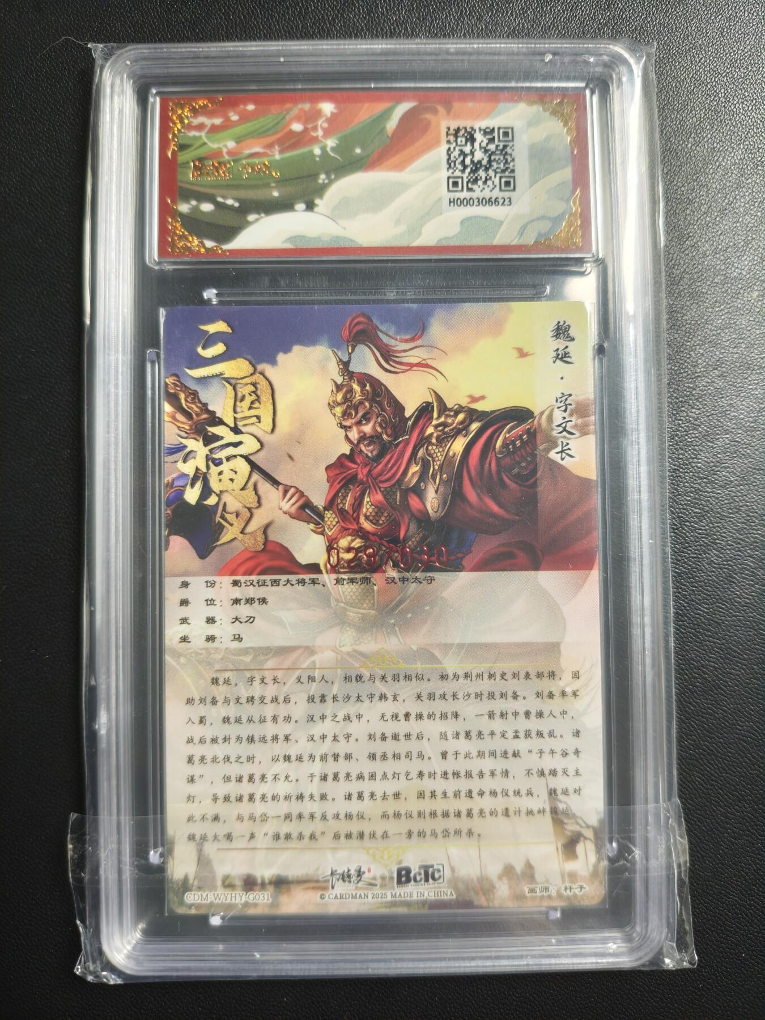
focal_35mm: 26
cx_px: 382
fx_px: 766
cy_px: 510
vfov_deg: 67.3
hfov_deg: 53.1
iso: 500
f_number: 1.5
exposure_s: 1/50
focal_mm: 4.94
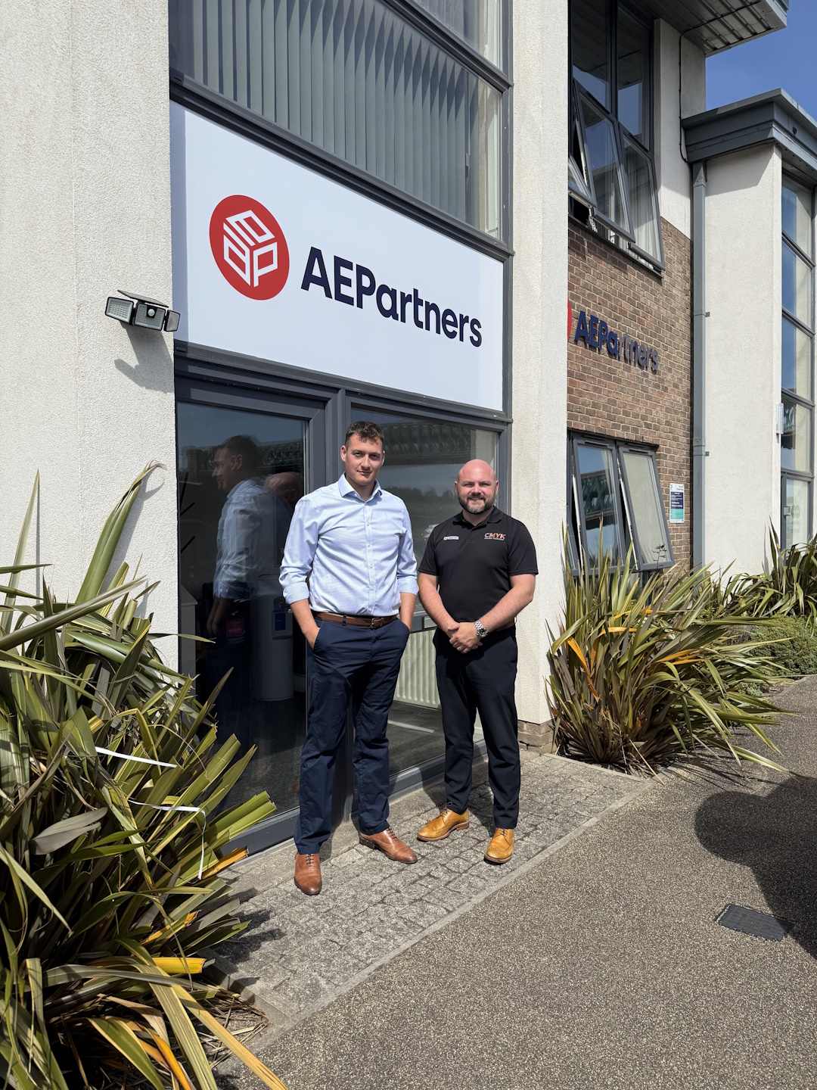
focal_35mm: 24
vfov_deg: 71.6
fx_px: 755
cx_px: 408
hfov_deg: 56.8
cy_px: 545
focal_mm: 6.76
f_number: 1.78
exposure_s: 1/6711
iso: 80
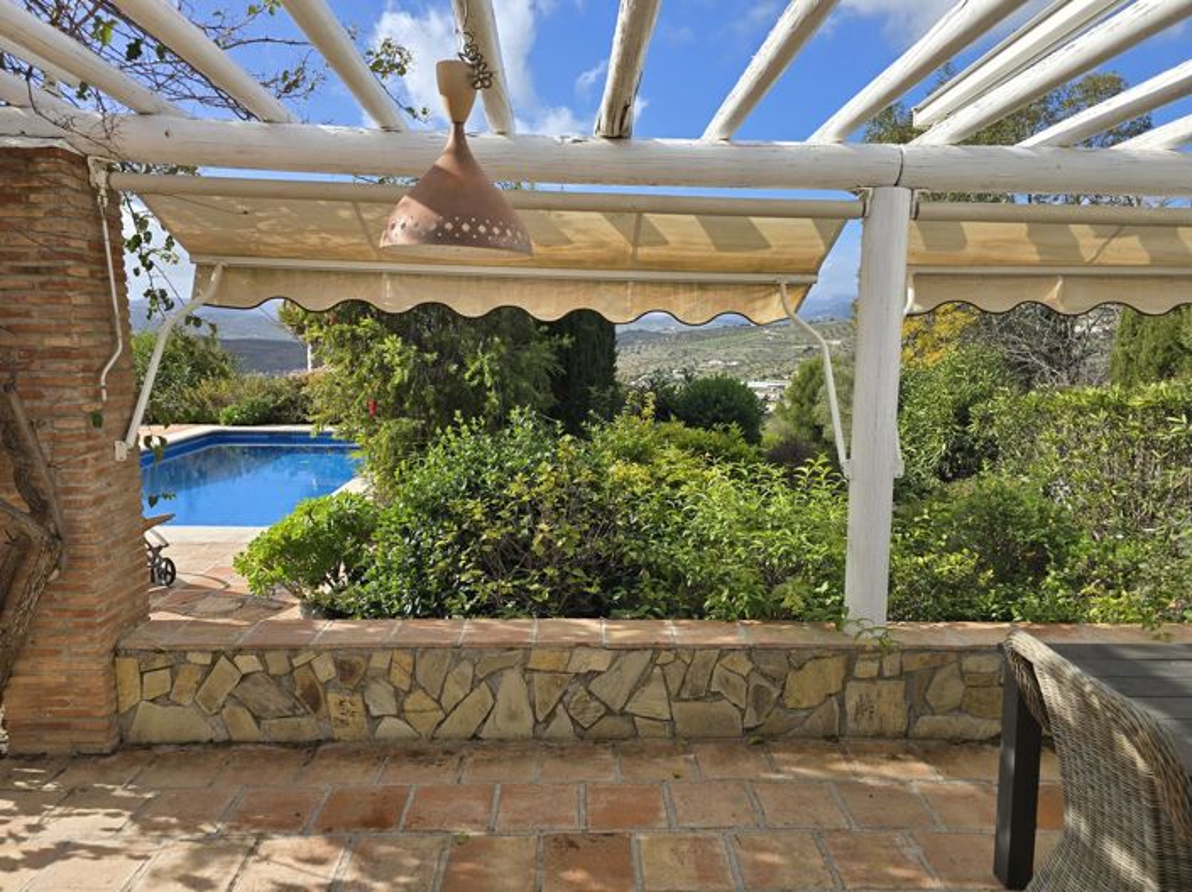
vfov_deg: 58.8
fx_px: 792
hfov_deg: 74.0
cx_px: 596
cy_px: 446
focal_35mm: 23
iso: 12
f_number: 1.7
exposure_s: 1/690
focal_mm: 6.3
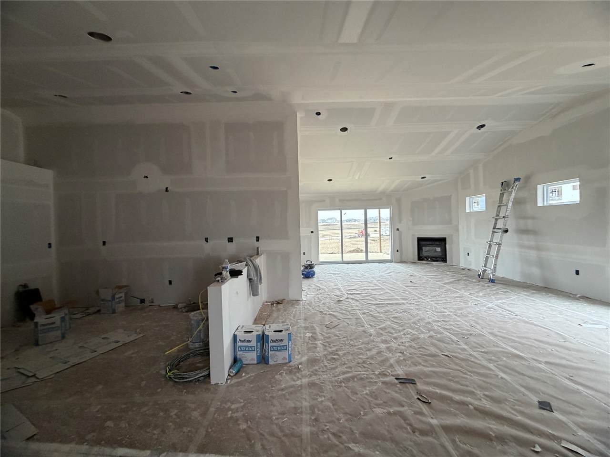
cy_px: 228
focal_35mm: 14
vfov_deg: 85.7
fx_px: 247
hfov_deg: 102.1
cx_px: 305
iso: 320
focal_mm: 2.22
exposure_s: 1/77
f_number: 2.2
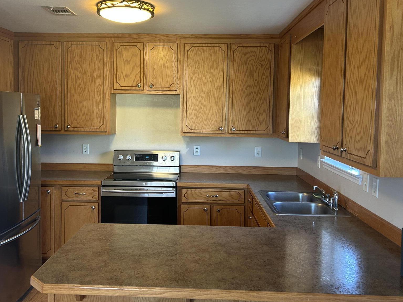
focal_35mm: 34
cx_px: 183
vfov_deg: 41.7
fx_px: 396
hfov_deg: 53.9
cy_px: 128
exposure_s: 1/60
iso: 160
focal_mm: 5.7
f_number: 1.5
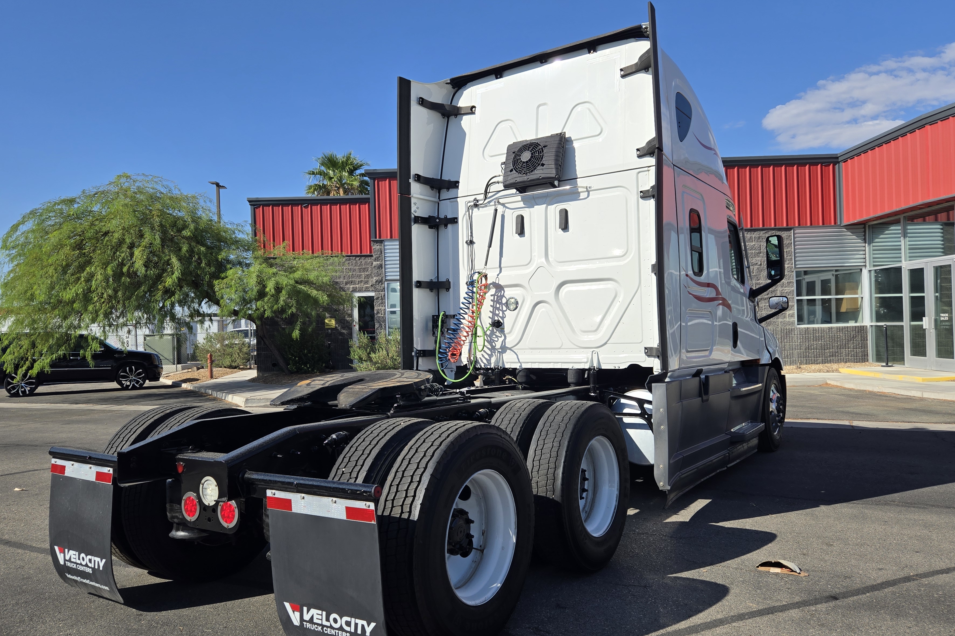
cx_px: 457
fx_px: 716
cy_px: 325
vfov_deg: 47.9
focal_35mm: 27
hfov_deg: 67.4
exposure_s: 1/2397
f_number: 1.8
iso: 25
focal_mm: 5.4
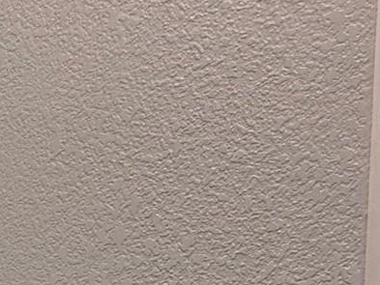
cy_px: 591
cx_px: -264
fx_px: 802
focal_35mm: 73
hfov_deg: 20.5
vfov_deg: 15.5
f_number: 2.2
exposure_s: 1/120
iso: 100
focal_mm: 2.22
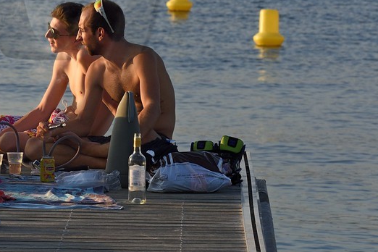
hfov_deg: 5.6
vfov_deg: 3.7
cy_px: -58
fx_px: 3864
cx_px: -138
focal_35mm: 368
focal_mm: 120
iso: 200
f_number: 8
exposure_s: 1/250
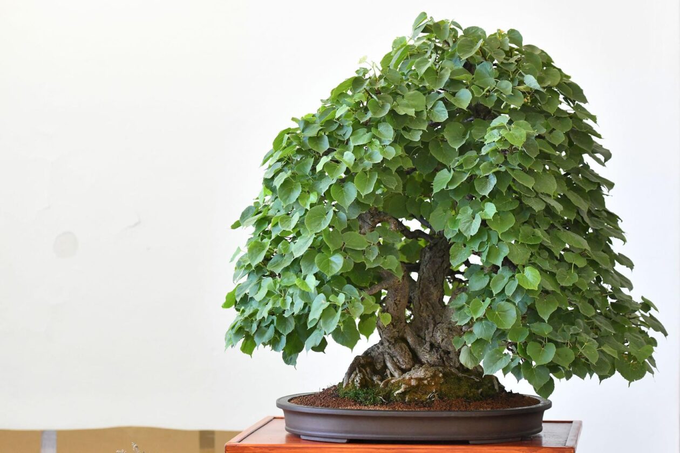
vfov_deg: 17.1
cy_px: 226
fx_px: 1511
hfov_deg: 25.4
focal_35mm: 80
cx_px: 340
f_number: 5
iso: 2500
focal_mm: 80
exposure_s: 1/200
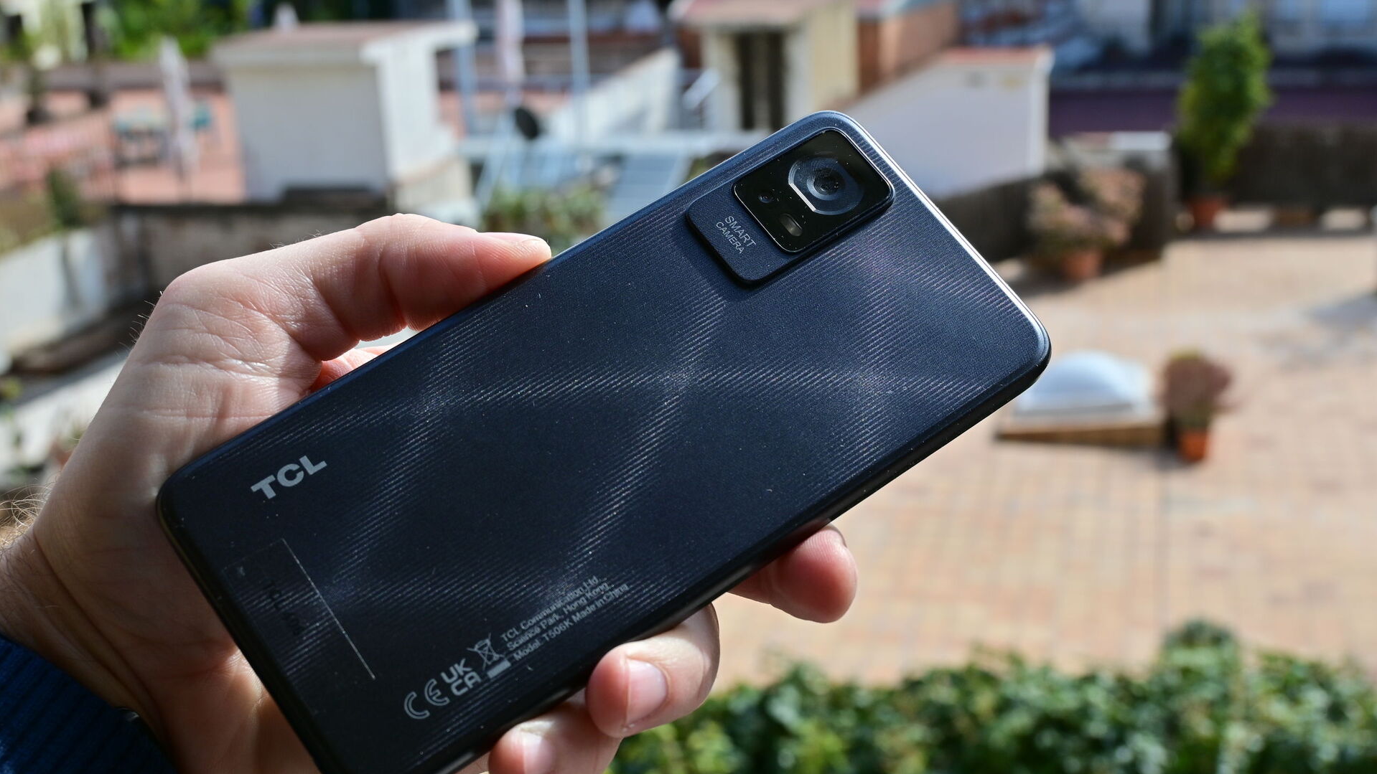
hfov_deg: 47.1
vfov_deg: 27.5
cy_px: 453
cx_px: 688
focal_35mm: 43
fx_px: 1580
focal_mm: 27.5
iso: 100
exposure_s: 1/200
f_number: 7.1
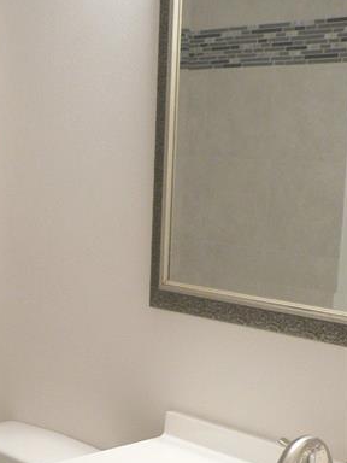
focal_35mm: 70
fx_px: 936
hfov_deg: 20.4
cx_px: 6
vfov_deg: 26.8
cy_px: 420
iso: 200
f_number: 2.8
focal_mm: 5.8
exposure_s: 1/15
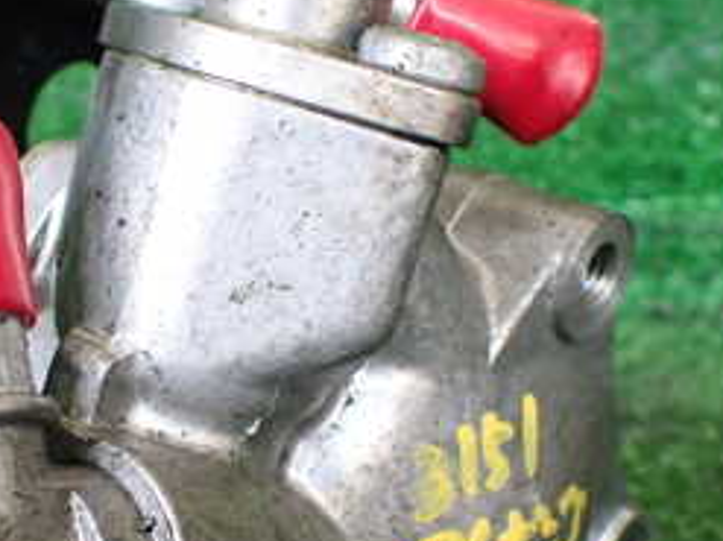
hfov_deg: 26.2
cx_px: 146
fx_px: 1524
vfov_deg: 20.0
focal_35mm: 73
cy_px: 401
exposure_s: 1/125
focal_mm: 5.4
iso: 400
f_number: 2.3
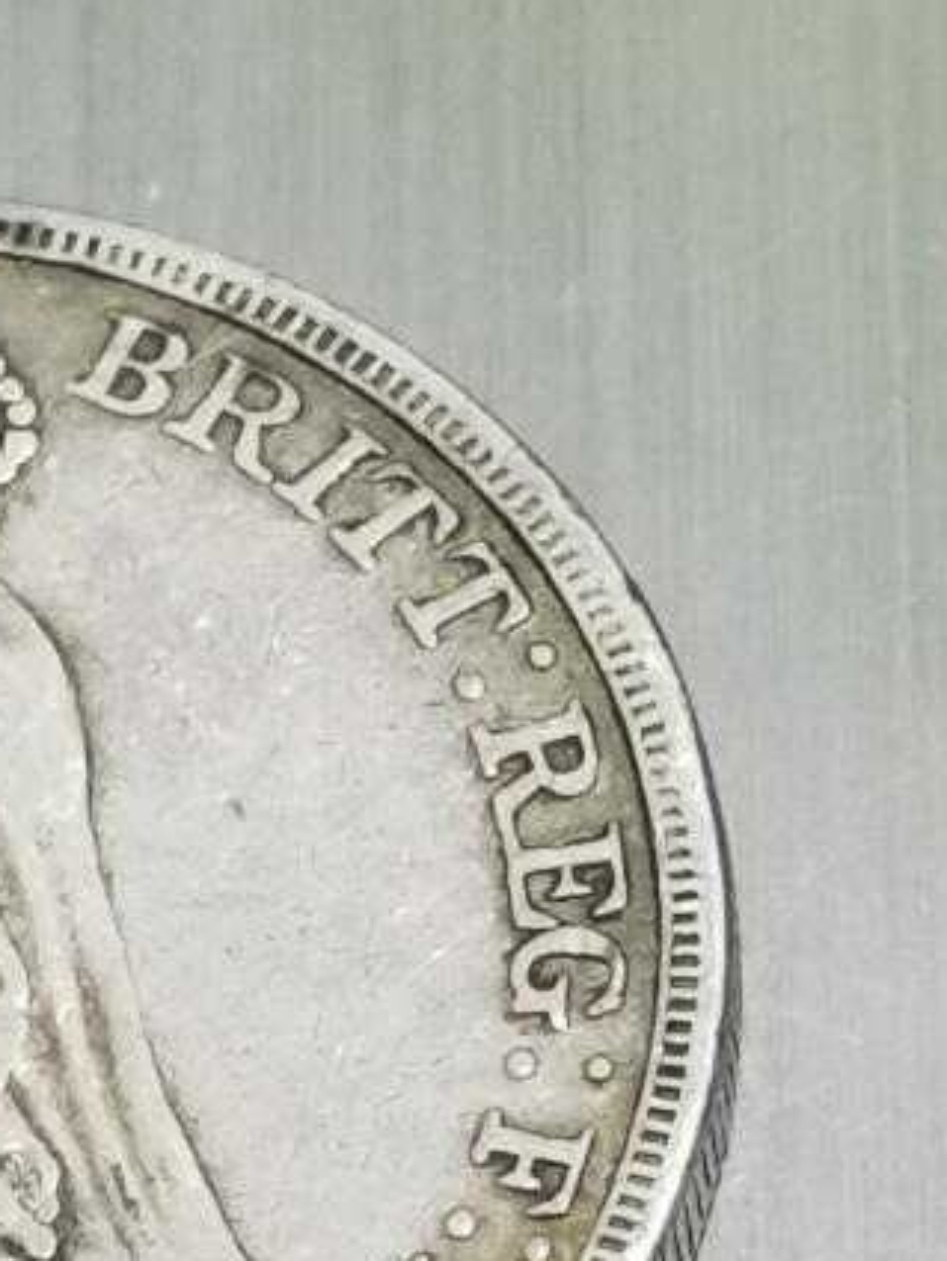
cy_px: 1427
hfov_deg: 5.5
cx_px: -30
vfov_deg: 7.3
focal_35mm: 271
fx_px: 9880
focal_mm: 6.67
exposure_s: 1/100
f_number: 1.9
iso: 160
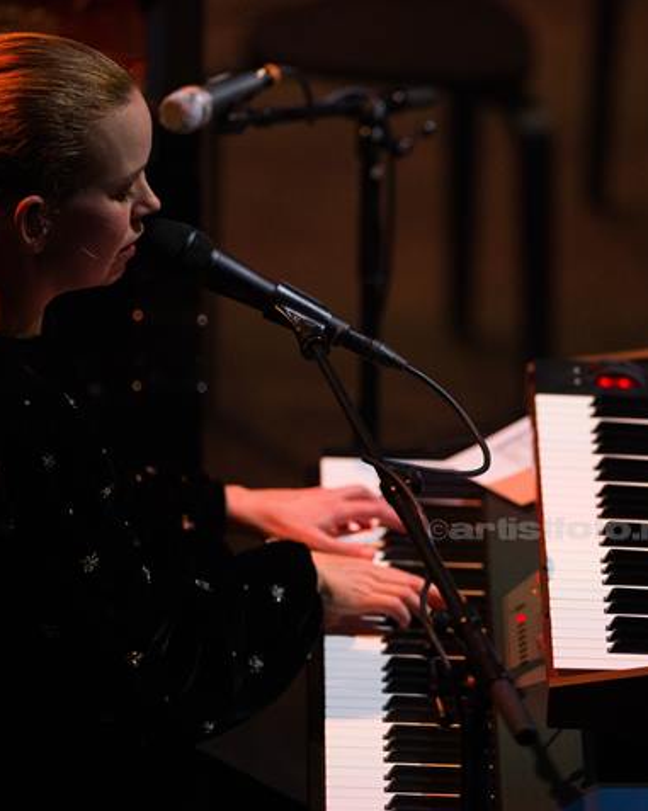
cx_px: 441
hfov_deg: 3.6
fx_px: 10198
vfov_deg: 4.6
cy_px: 406
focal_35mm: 425
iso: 4000
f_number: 2.8
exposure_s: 1/500
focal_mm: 300
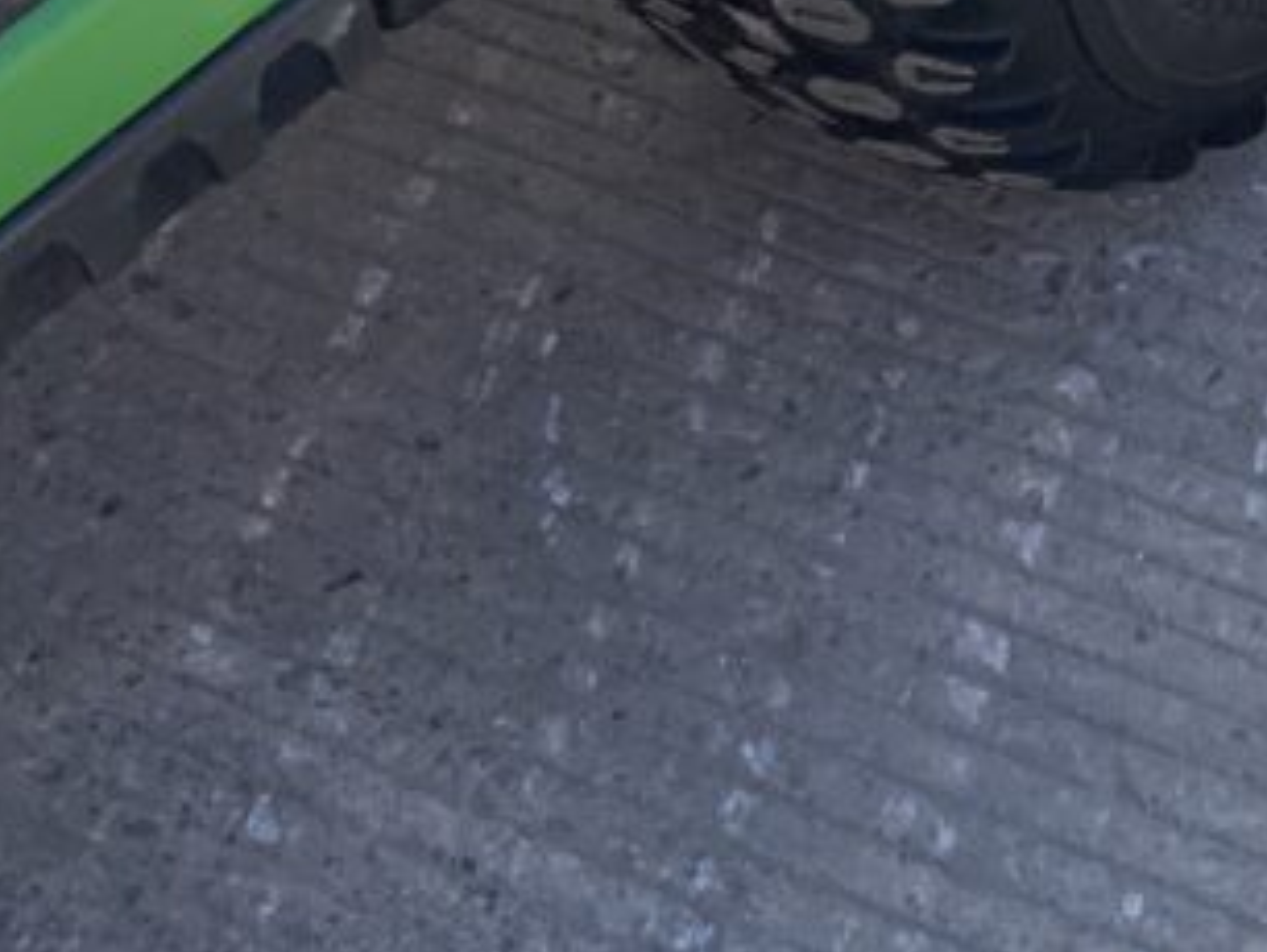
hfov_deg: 19.5
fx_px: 3553
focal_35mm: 97
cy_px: -534
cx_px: 1308
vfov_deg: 14.2
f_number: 1.8
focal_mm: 3
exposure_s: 1/657
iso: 16
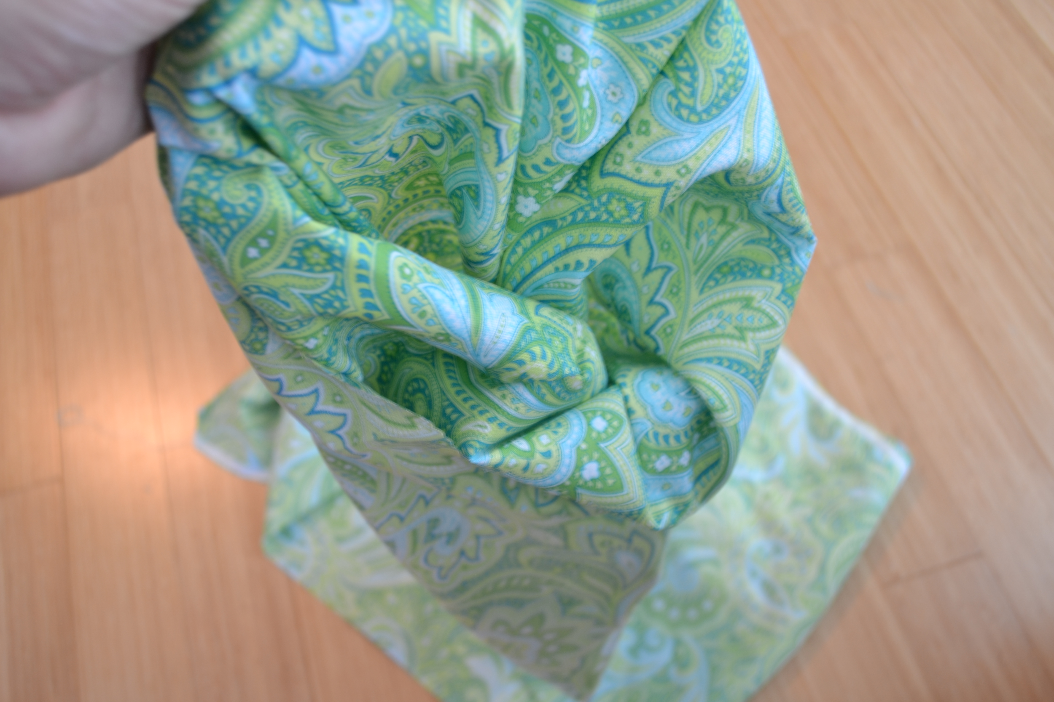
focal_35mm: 36
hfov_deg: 53.1
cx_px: 527
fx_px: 1054
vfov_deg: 36.9
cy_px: 351
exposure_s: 1/1.6
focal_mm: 24
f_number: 5
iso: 100
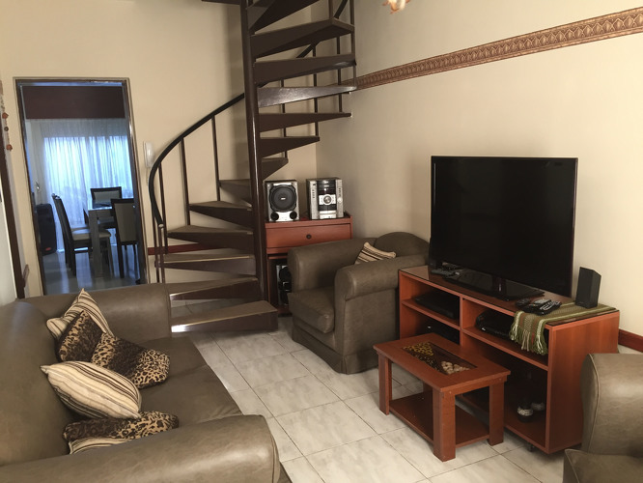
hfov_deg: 61.6
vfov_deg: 48.3
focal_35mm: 29
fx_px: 539
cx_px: 322
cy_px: 242
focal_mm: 4.15
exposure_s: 1/33
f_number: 2.2
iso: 80
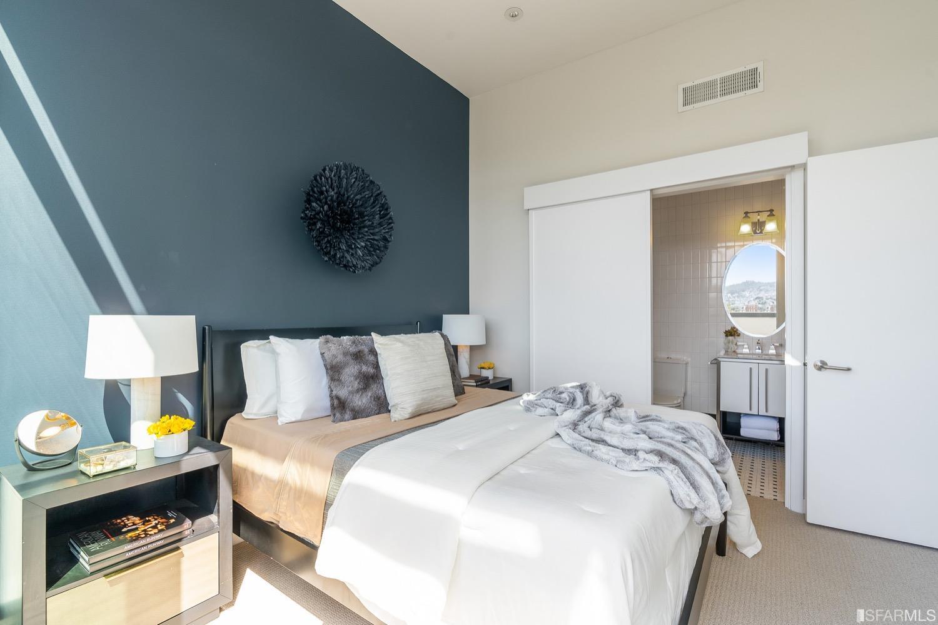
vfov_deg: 73.7
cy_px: 312
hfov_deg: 96.8
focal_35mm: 16
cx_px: 469
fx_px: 417
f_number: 8
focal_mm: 16
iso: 200
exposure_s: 1/90
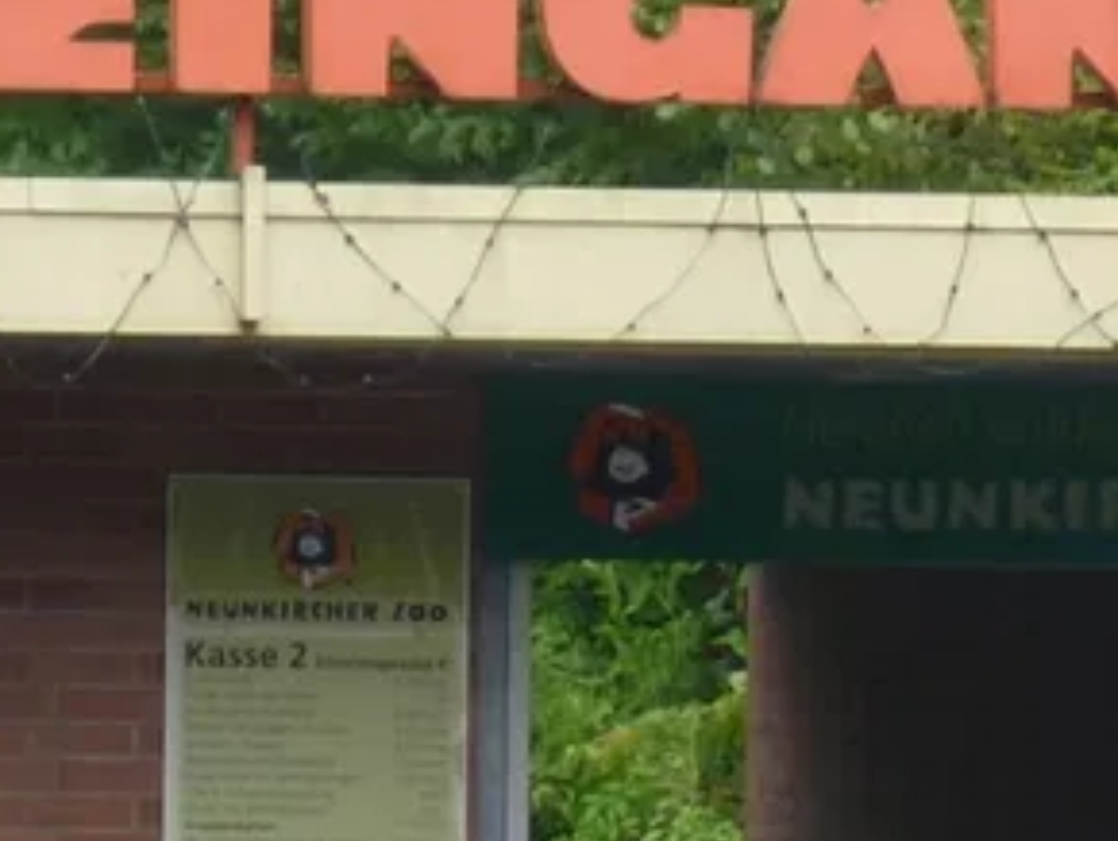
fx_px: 16744
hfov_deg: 3.8
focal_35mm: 518
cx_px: 856
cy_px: 297
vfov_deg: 2.9
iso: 100
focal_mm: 16.8
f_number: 5.4
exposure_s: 1/80
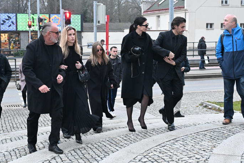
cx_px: 123
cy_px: 81
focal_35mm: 61
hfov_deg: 32.9
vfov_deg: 22.2
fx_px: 413
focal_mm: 40
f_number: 4.5
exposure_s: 1/200
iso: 3200
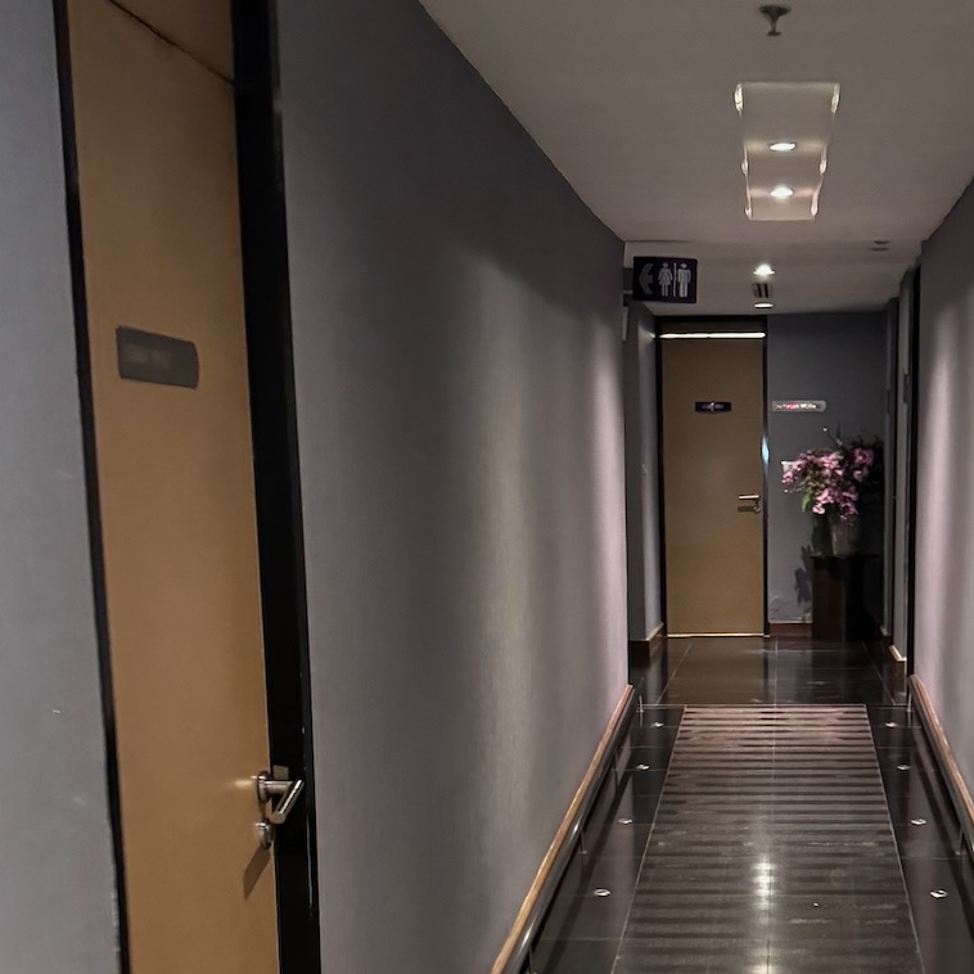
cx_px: 756
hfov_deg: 30.0
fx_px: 1783
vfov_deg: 29.7
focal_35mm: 56
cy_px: 813
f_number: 1.78
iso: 800
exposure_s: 1/33
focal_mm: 6.76
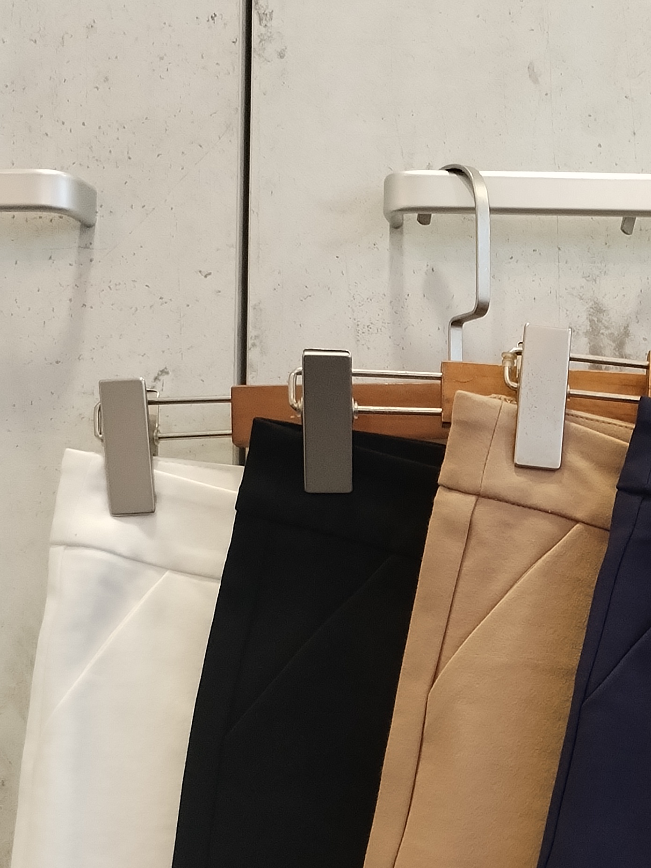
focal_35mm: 72
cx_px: 745
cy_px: 660
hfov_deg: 19.4
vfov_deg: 26.7
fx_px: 1805
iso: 654
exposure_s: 1/33.3
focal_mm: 4.75
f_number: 1.8
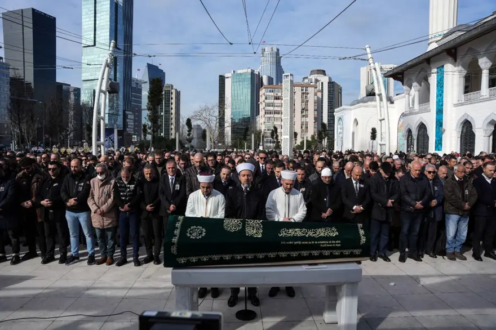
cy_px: 165
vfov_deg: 53.1
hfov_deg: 73.8
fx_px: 331
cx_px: 248
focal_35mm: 24
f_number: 5.6
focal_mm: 24
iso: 400
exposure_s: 1/3200
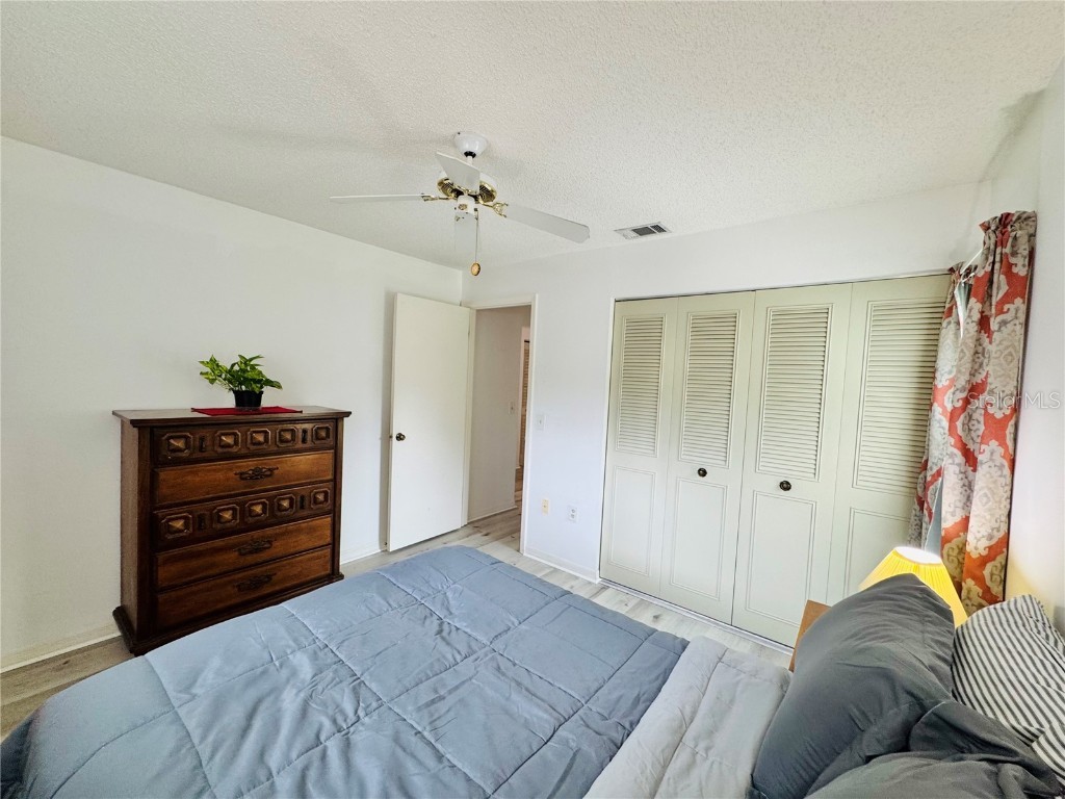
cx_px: 532
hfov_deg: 102.1
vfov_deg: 85.7
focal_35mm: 14
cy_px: 400
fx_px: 431
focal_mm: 2.22
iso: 160
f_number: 2.2
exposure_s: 1/120
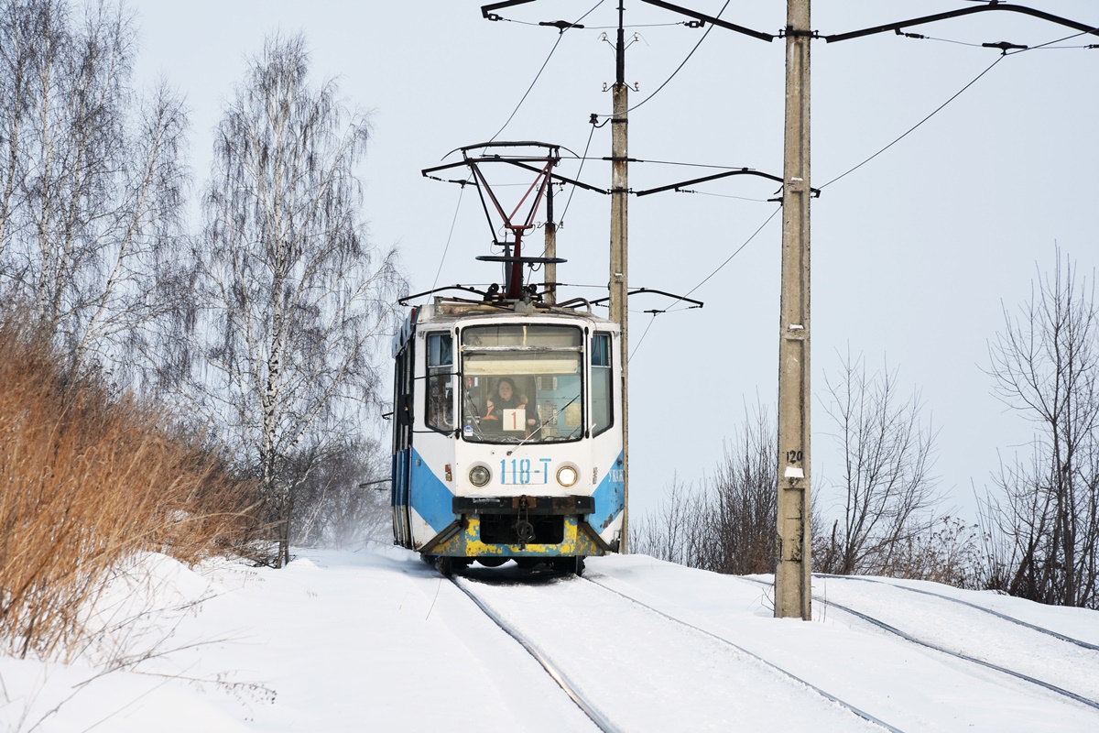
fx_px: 4808
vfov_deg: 8.7
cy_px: 366
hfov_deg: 13.0
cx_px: 550
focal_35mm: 158
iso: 200
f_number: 8
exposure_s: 1/500
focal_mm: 105
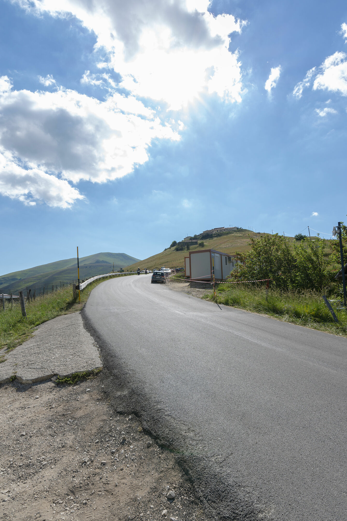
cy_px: 269
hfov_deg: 67.4
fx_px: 260
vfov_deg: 89.9
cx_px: 185
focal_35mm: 18
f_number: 9
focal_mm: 15
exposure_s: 1/100
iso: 100
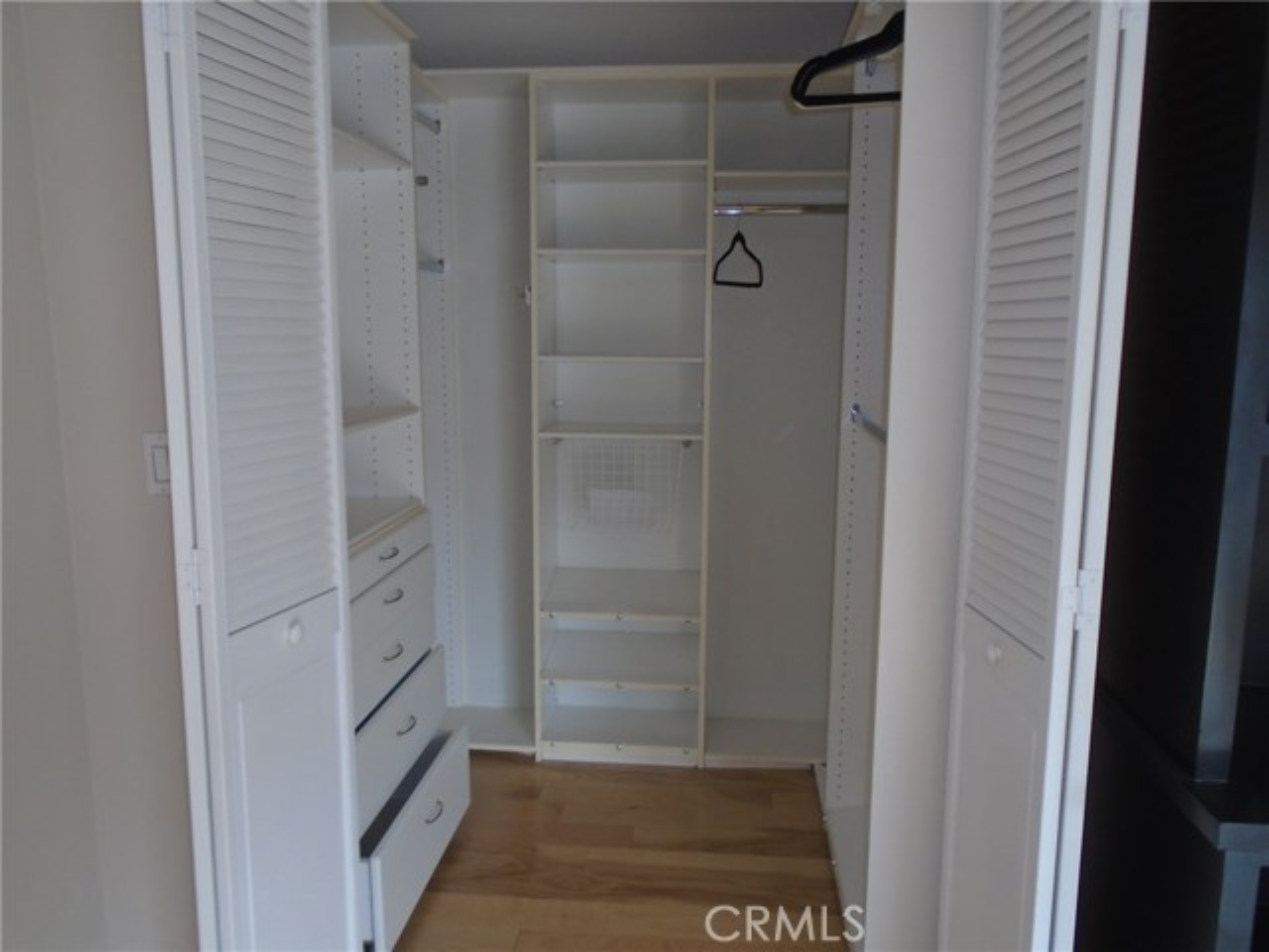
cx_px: 634
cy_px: 476
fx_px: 953
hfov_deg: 67.3
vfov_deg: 53.1
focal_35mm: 26
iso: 100
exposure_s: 1/50
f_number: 3.2
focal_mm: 4.6
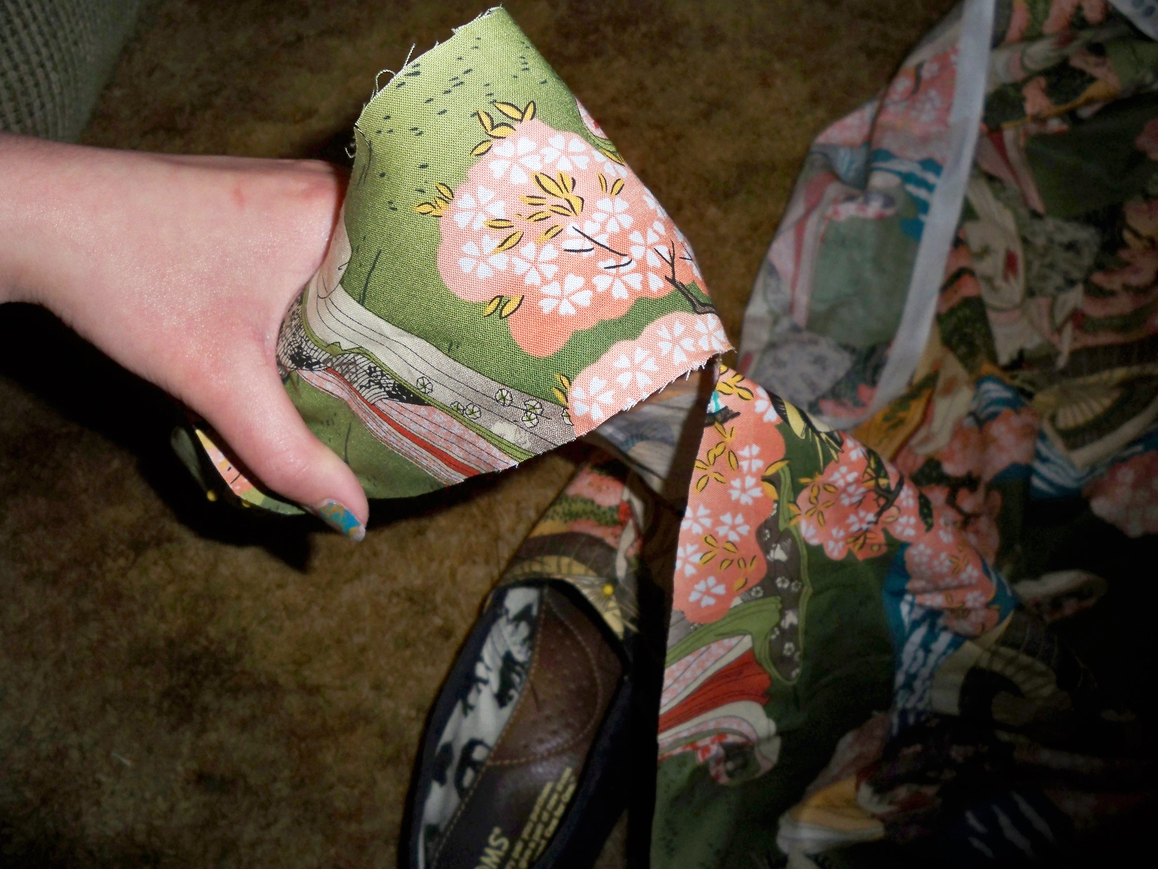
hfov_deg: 52.6
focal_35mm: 35
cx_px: 579
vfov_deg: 40.7
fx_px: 1171
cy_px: 434
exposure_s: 1/60
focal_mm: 6.3
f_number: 3.1
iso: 200
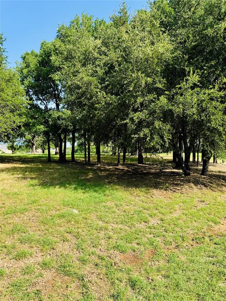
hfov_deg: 56.8
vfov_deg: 71.6
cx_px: 113
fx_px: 209
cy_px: 150
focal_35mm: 24
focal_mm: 6.76
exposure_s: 1/1560
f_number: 1.78
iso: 80
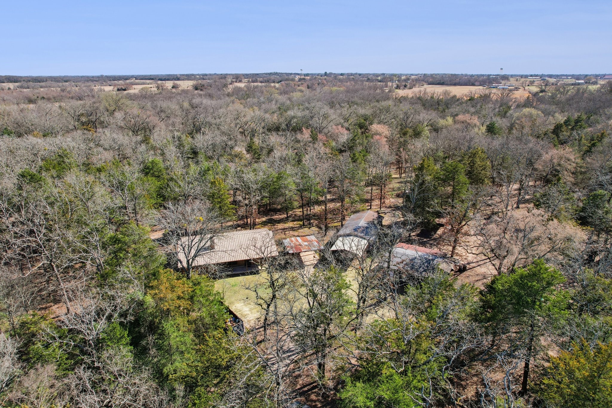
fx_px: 374
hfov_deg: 78.6
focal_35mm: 22
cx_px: 306
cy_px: 204
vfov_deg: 57.2
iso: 110
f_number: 2.8
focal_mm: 8.4
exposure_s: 1/1250
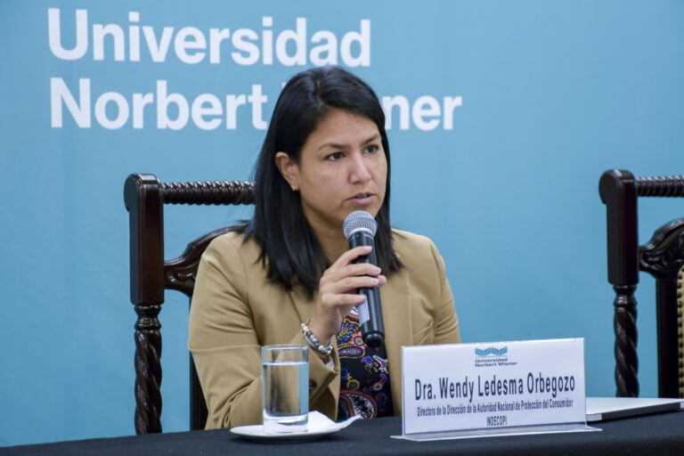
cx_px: 342
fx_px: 2422
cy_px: 228
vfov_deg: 10.8
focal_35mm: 128
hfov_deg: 16.1
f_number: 6.3
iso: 500
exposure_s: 1/30
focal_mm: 85
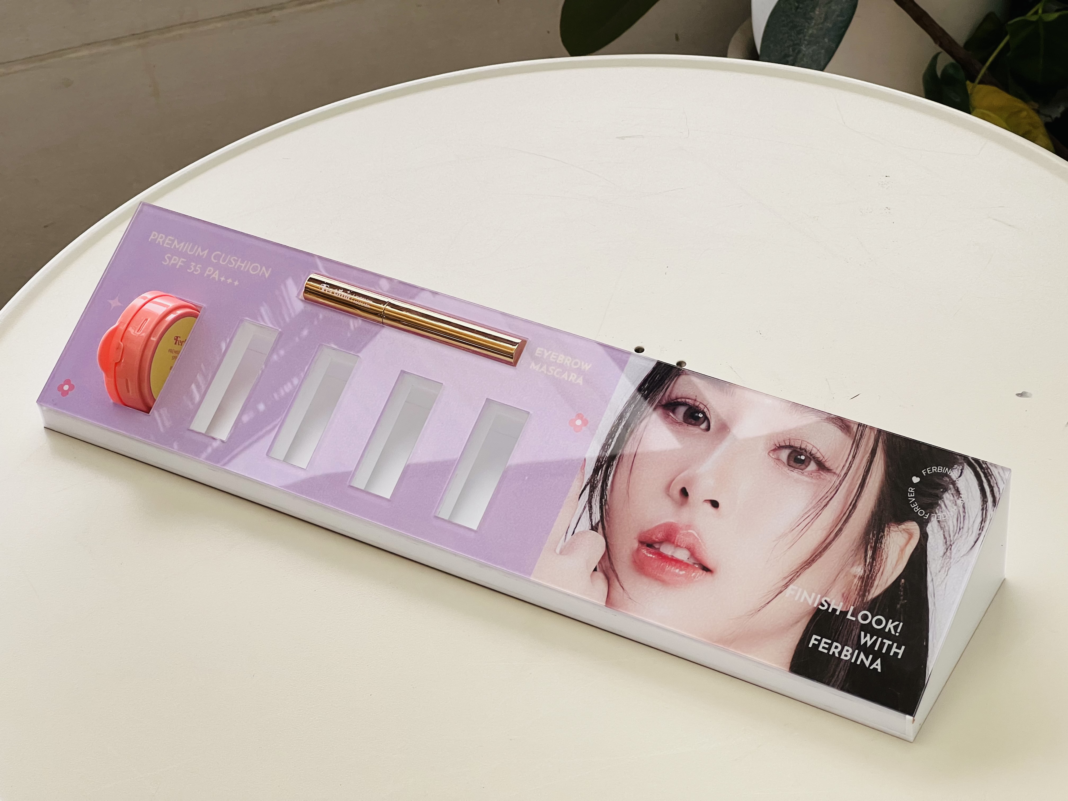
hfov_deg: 25.3
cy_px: 400
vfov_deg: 19.1
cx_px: 534
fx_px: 2376
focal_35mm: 77
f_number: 2.8
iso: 80
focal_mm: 9
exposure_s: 1/99
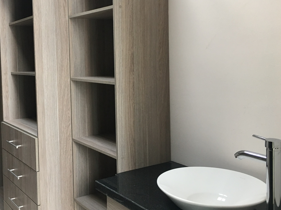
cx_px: 92
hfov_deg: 44.1
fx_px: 341
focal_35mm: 42
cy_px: 80
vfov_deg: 34.2
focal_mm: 4.15
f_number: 2.2
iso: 40
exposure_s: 1/30
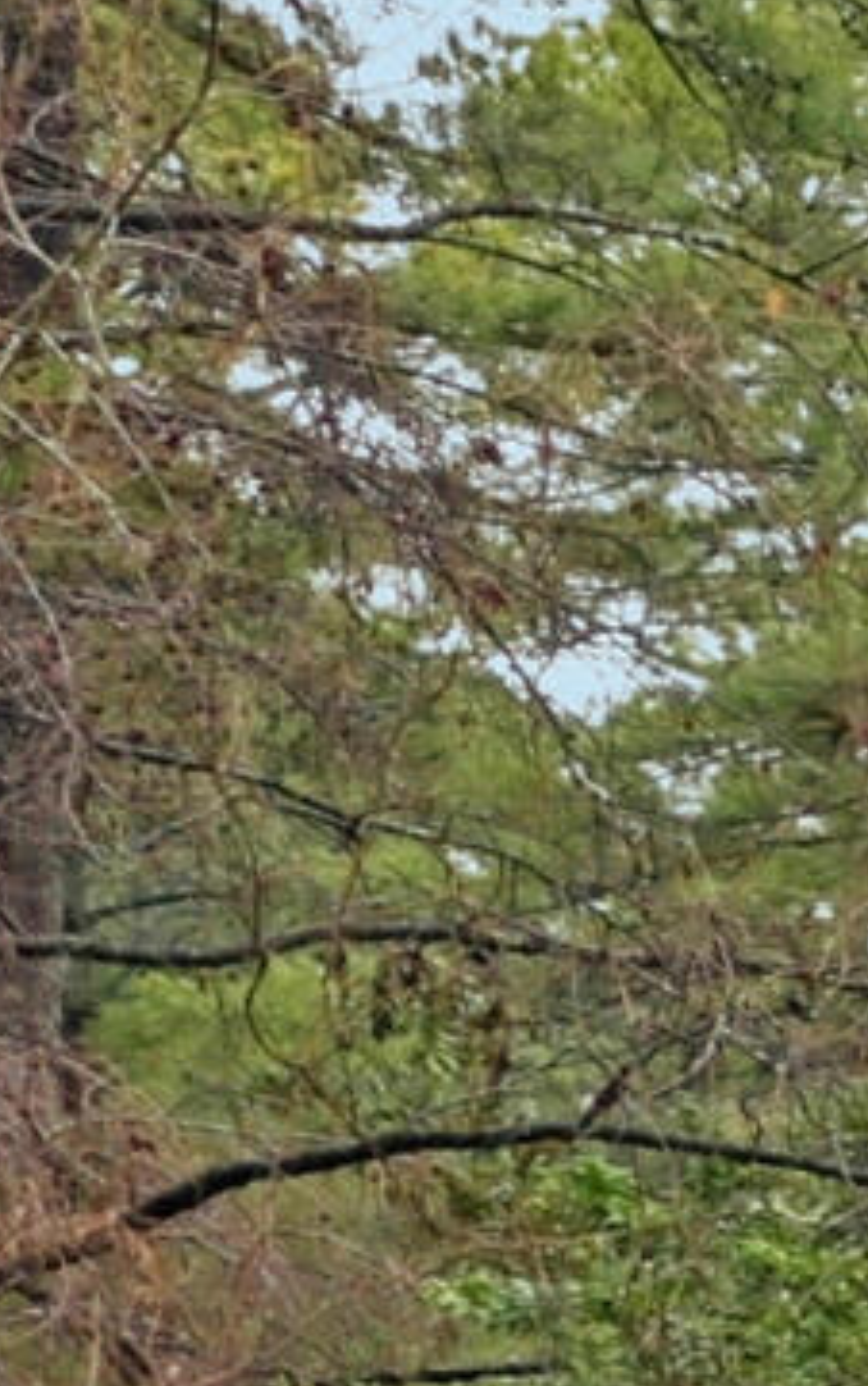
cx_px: 5615
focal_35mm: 203
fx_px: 7674
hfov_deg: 4.5
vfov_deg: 10.3
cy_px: 1152
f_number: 9
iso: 200
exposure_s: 1/40
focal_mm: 24
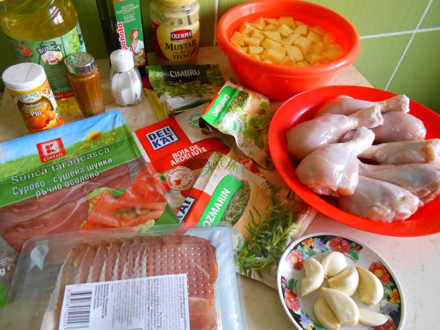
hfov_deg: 67.3
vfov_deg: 53.1
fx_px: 330
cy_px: 165
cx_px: 220
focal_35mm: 26
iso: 800
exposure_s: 1/100
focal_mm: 4.6
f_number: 3.2
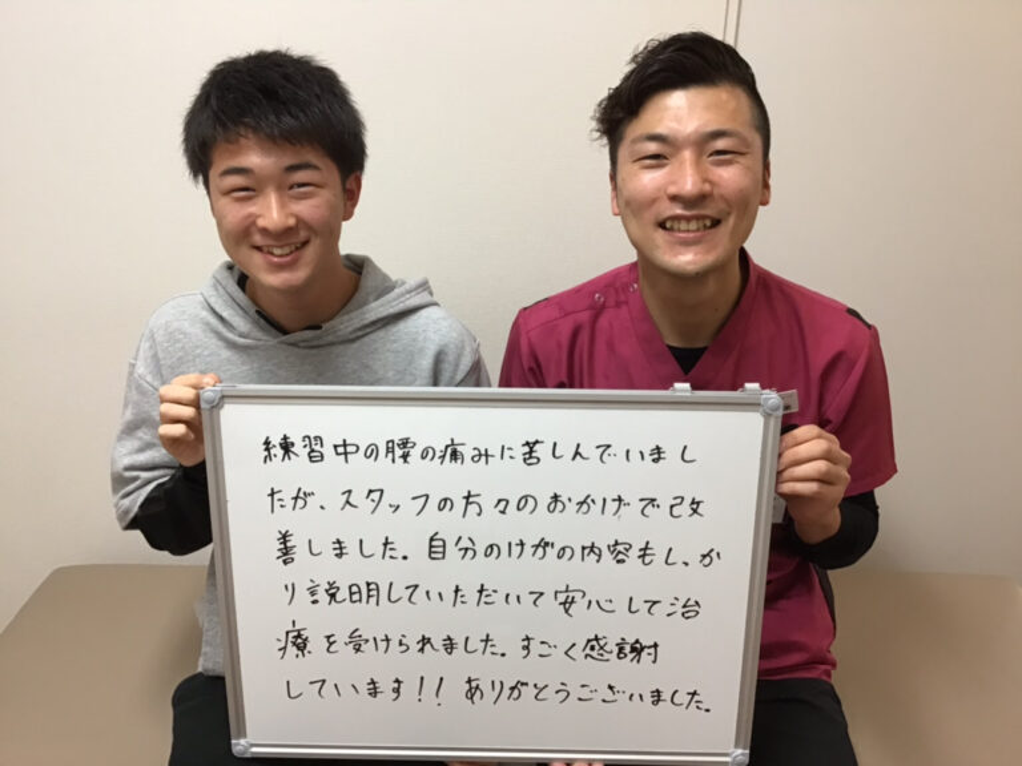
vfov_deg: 45.4
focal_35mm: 31
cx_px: 511
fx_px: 915
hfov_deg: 58.4
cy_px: 383
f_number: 2.4
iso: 64
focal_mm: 3.3
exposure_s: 1/30
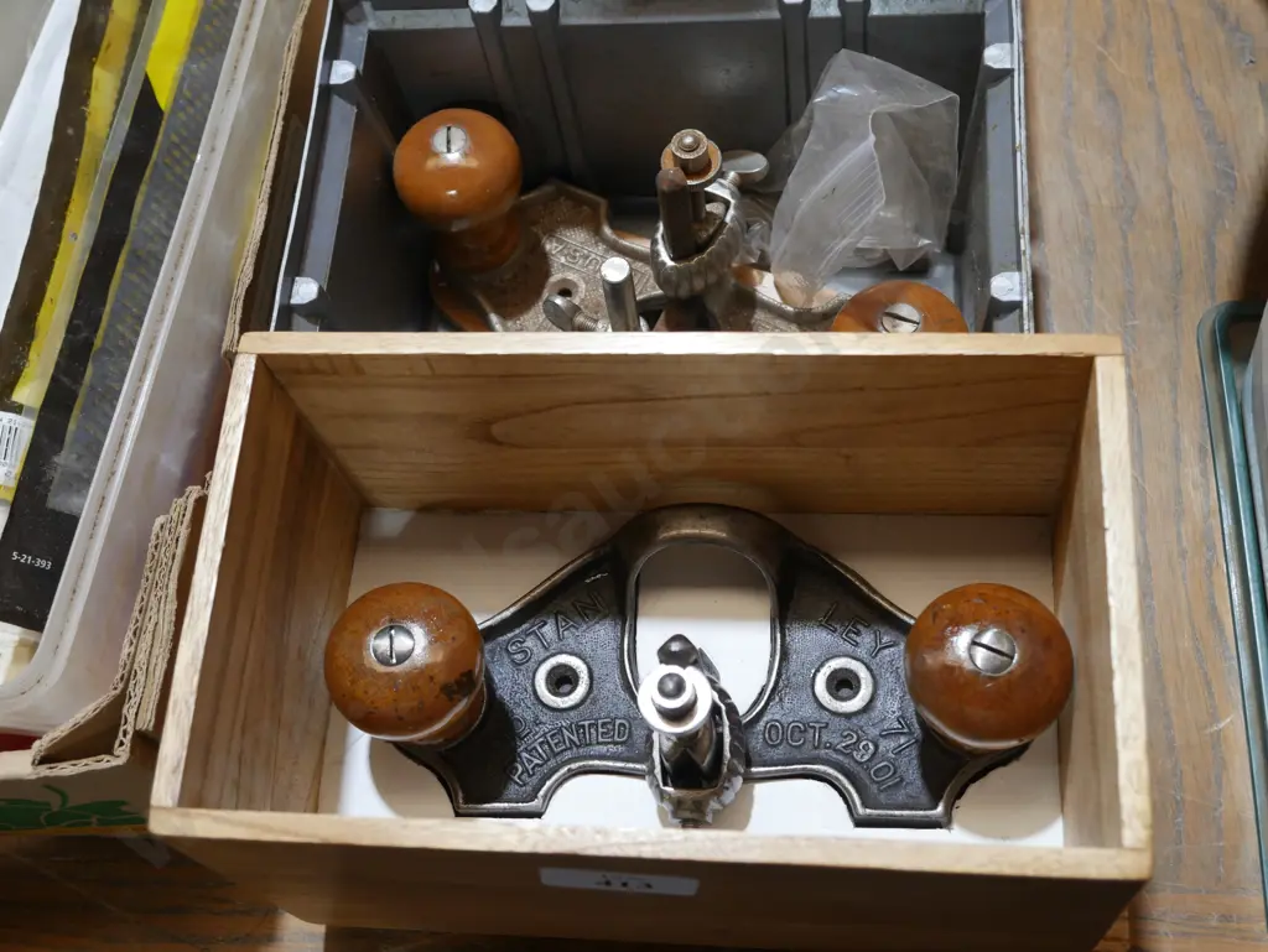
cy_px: 476
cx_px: 634
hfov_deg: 41.2
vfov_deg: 31.5
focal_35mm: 46
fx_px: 1686
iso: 400
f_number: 5.1
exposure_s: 1/60
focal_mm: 23
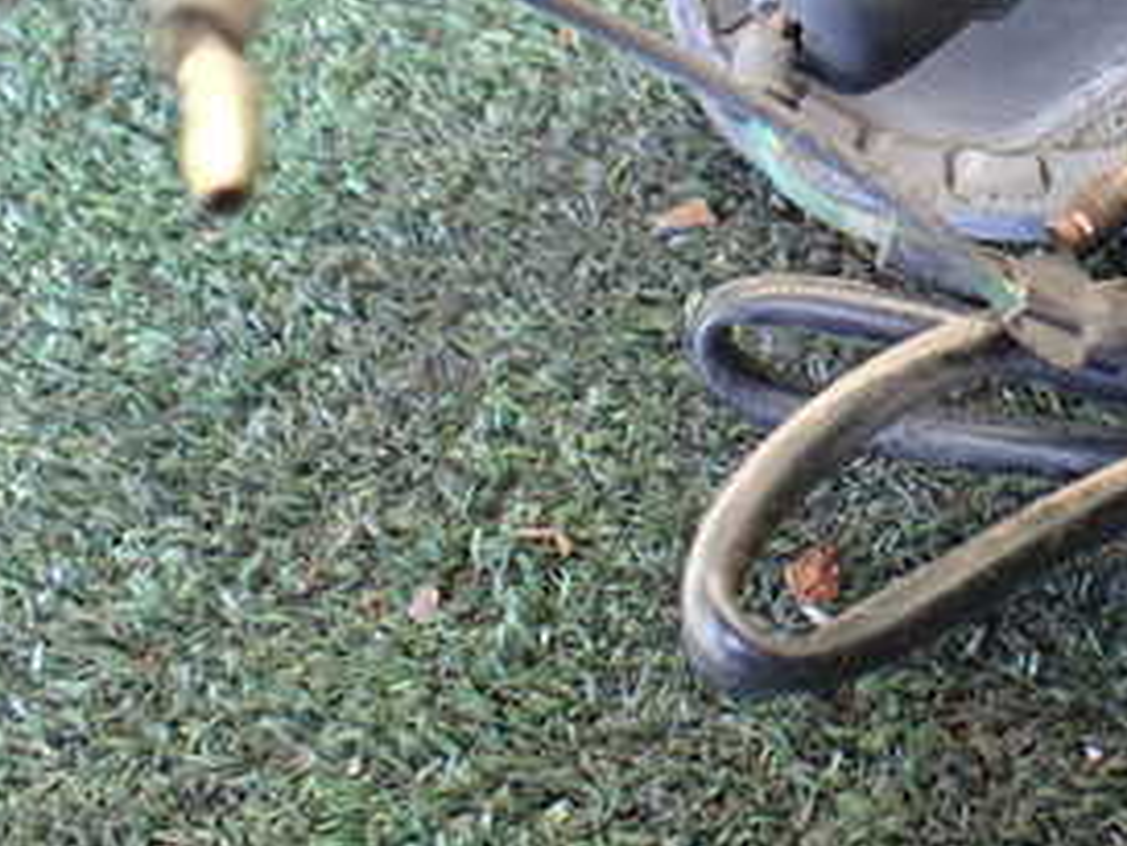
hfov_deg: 27.9
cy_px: -66
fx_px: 2150
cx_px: 1086
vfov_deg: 21.2
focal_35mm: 66
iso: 800
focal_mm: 5.4
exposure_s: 1/80
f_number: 2.3
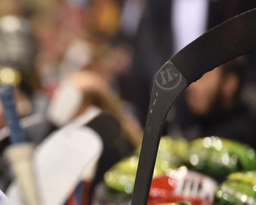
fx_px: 3994
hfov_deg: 3.7
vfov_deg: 2.9
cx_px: -100
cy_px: 133
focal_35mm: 527
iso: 1250
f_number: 2.8
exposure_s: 1/500
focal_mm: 200
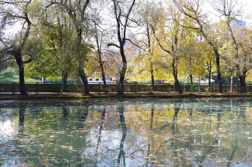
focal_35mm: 43
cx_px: 126
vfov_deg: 31.0
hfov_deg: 45.5
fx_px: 300
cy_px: 84
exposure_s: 1/60
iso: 200
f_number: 10
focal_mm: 28
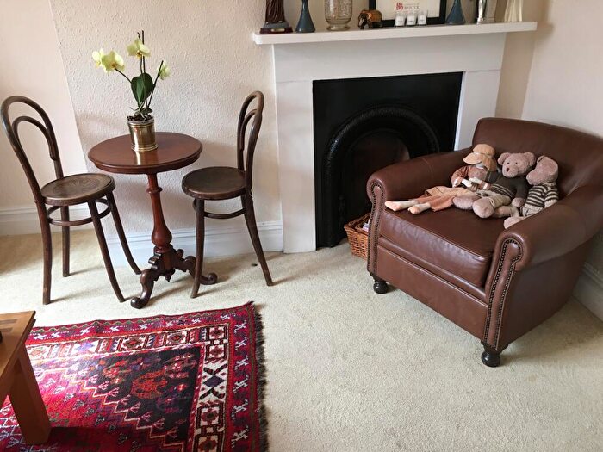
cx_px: 302
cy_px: 226
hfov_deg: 61.7
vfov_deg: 48.2
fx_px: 505
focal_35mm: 29
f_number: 2.2
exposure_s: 1/33
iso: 40
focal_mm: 4.15
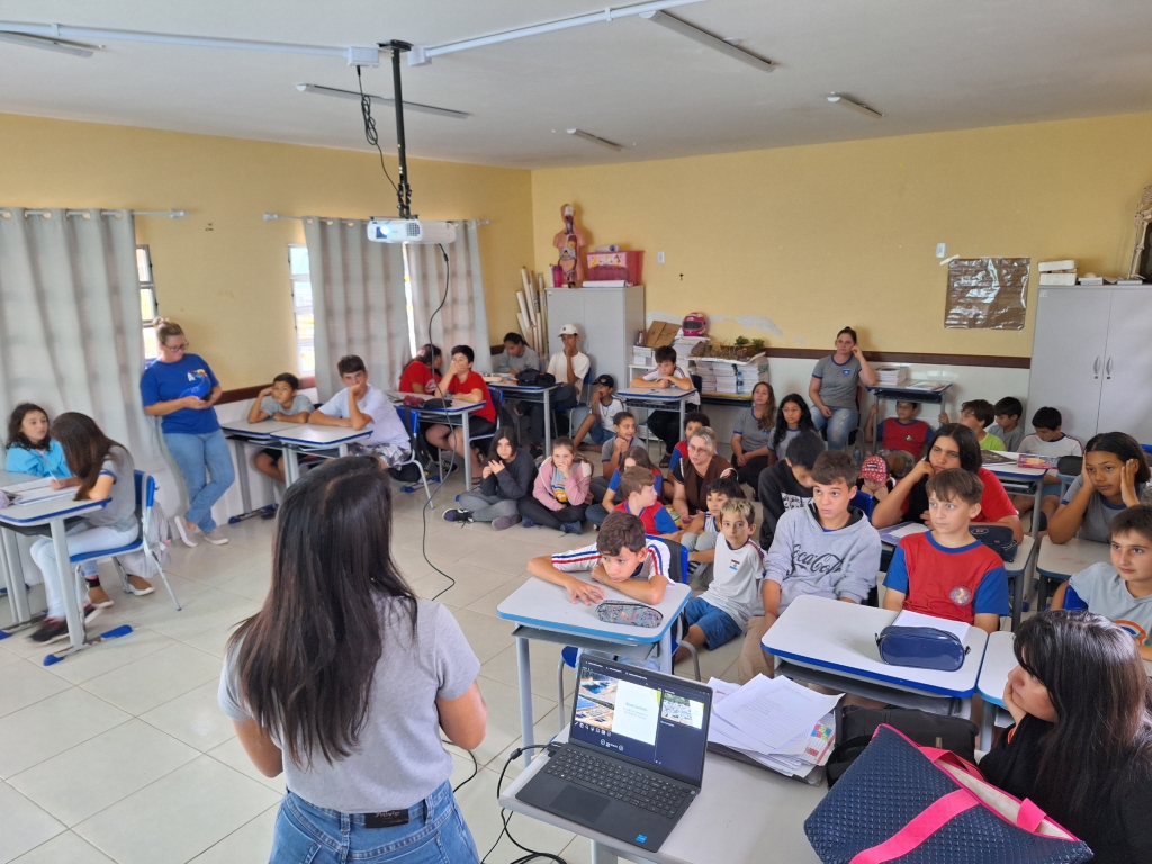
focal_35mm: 23
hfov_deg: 73.9
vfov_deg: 58.9
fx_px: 765
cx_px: 576
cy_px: 432
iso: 400
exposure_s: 1/24
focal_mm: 5.54
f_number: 1.8
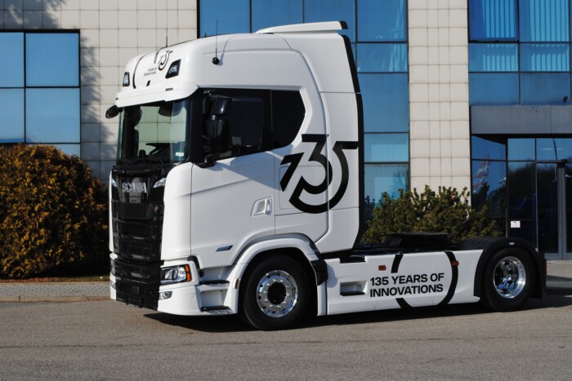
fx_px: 1073
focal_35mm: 68
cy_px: 190
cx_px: 286
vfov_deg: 20.2
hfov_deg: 29.9
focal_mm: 45
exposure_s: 1/320
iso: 100
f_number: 9
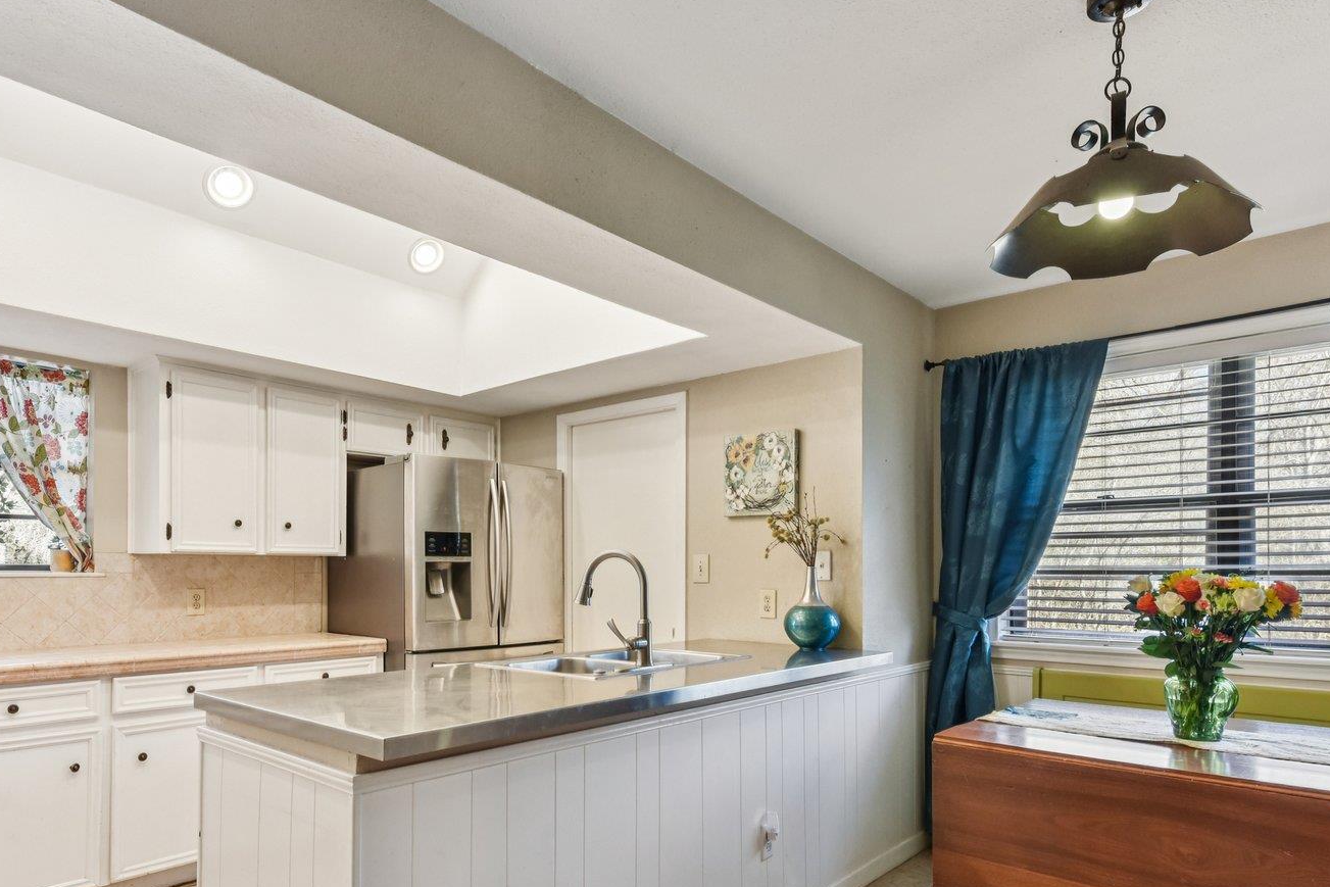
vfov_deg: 56.3
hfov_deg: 78.3
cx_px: 592
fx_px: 813
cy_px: 575
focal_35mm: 22
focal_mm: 14
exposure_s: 1/25
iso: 400
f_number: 8
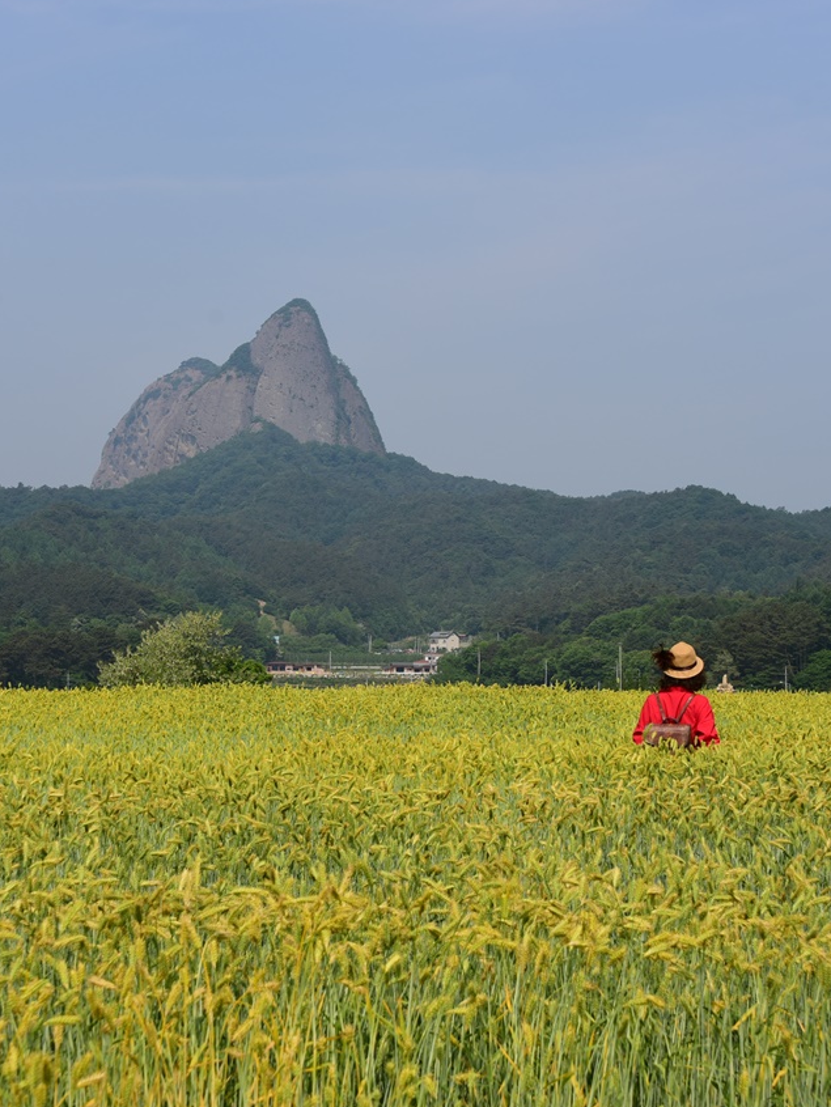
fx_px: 2048
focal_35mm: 64
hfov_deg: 22.9
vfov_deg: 30.3
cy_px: 555
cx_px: 453
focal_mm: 44
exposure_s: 1/320
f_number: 8
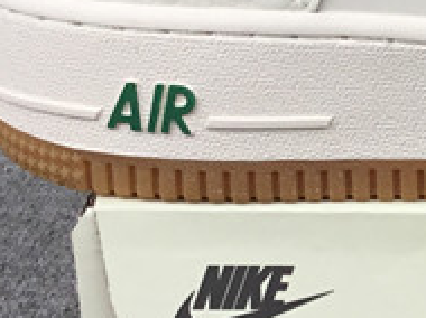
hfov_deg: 12.7
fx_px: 1807
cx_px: 643
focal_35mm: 147
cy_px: 82
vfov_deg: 10.1
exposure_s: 1/269
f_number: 2.4
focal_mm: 3.3
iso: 25
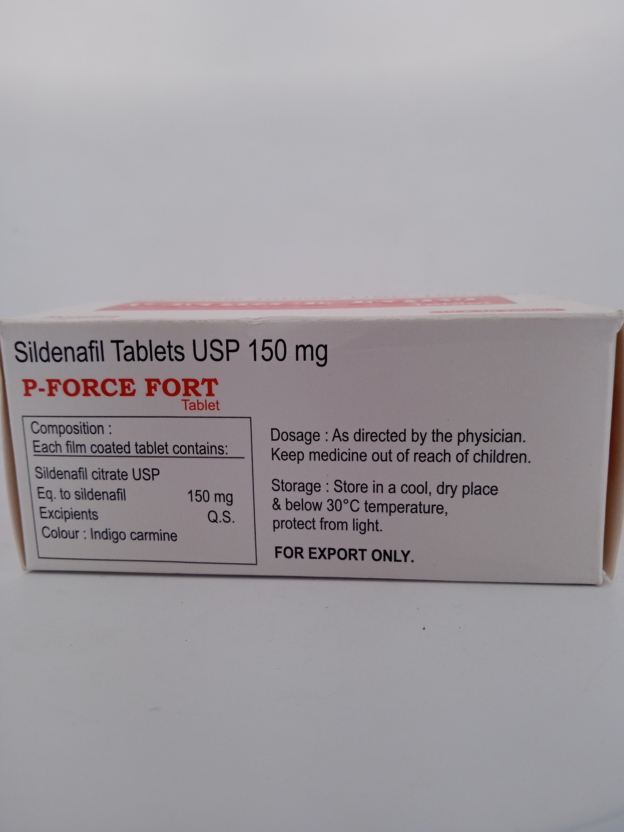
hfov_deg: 49.7
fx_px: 673
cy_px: 416
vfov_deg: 63.4
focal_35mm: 28
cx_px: 312
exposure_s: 1/187
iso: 100
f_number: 2.2
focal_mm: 3.43
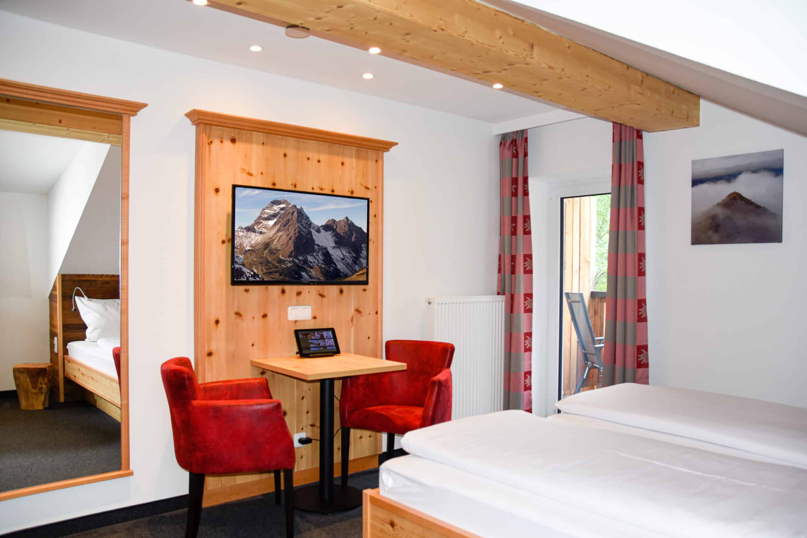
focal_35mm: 27
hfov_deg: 67.4
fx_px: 605
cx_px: 404
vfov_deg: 47.9
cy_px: 269
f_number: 3.5
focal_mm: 18
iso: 200
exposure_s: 1/60
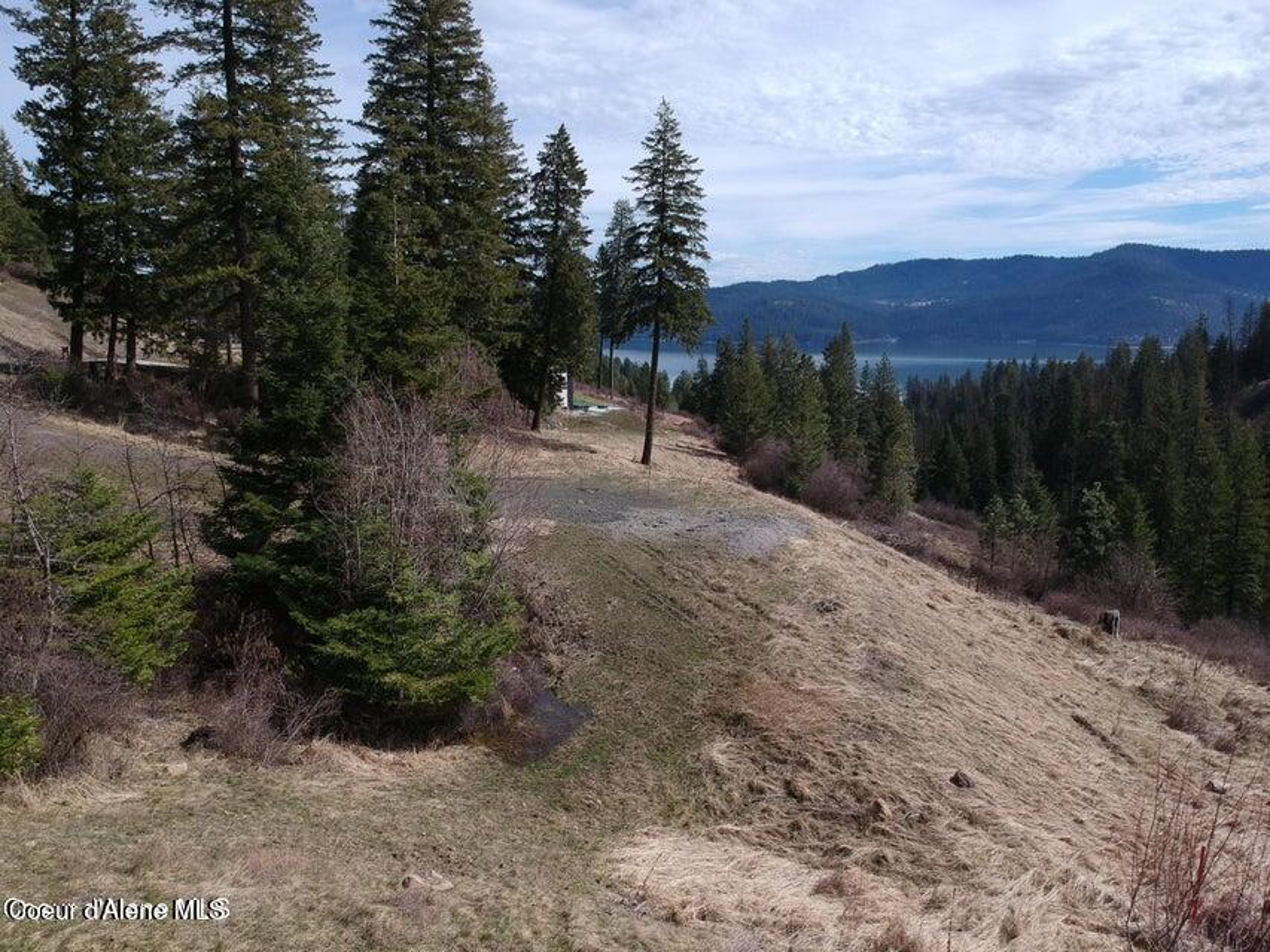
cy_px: 476
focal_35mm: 25
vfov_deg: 54.9
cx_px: 635
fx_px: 917
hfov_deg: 69.4
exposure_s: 1/1250
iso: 101
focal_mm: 4.49
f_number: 2.6
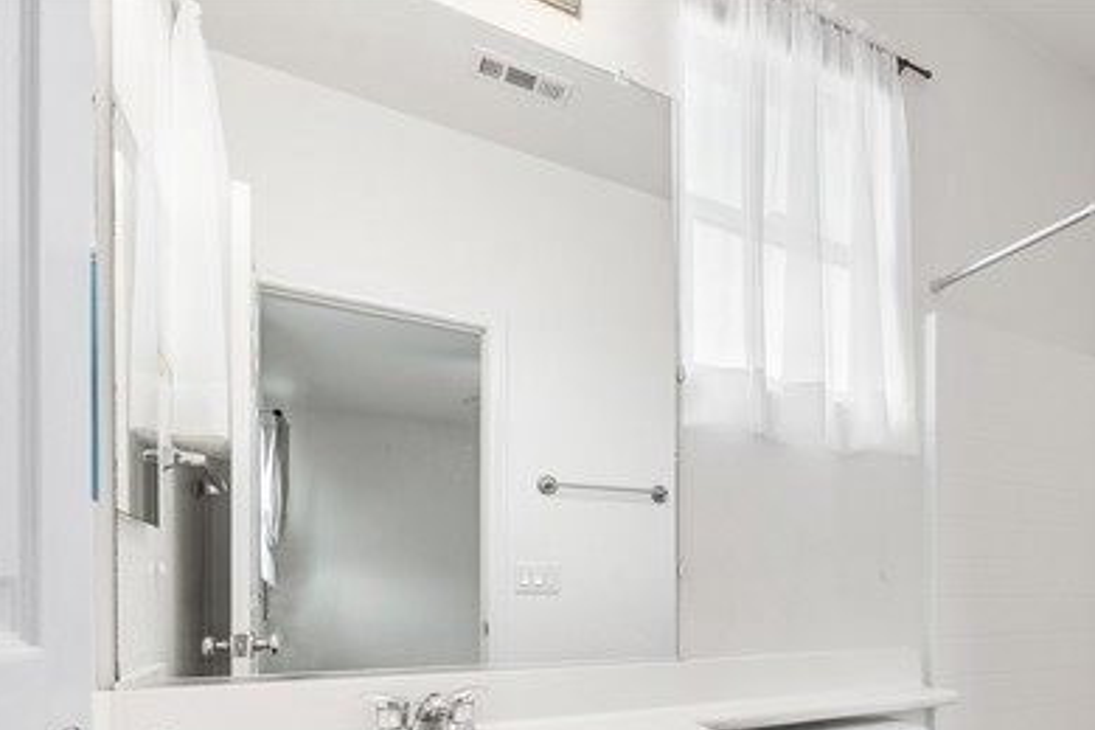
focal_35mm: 23
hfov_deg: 70.6
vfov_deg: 51.3
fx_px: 700
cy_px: 594
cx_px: 831
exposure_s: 1/15
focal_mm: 14
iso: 320
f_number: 7.1
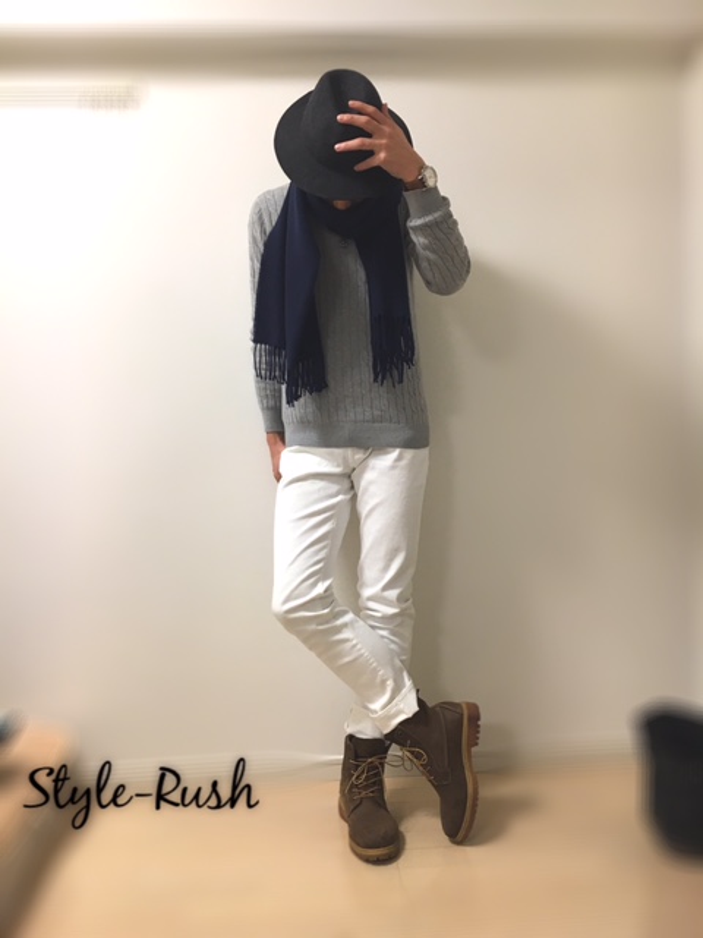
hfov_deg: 48.2
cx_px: 352
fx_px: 785
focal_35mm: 29
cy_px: 469
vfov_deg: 61.7
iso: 40
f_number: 2.2
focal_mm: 4.15
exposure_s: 1/33
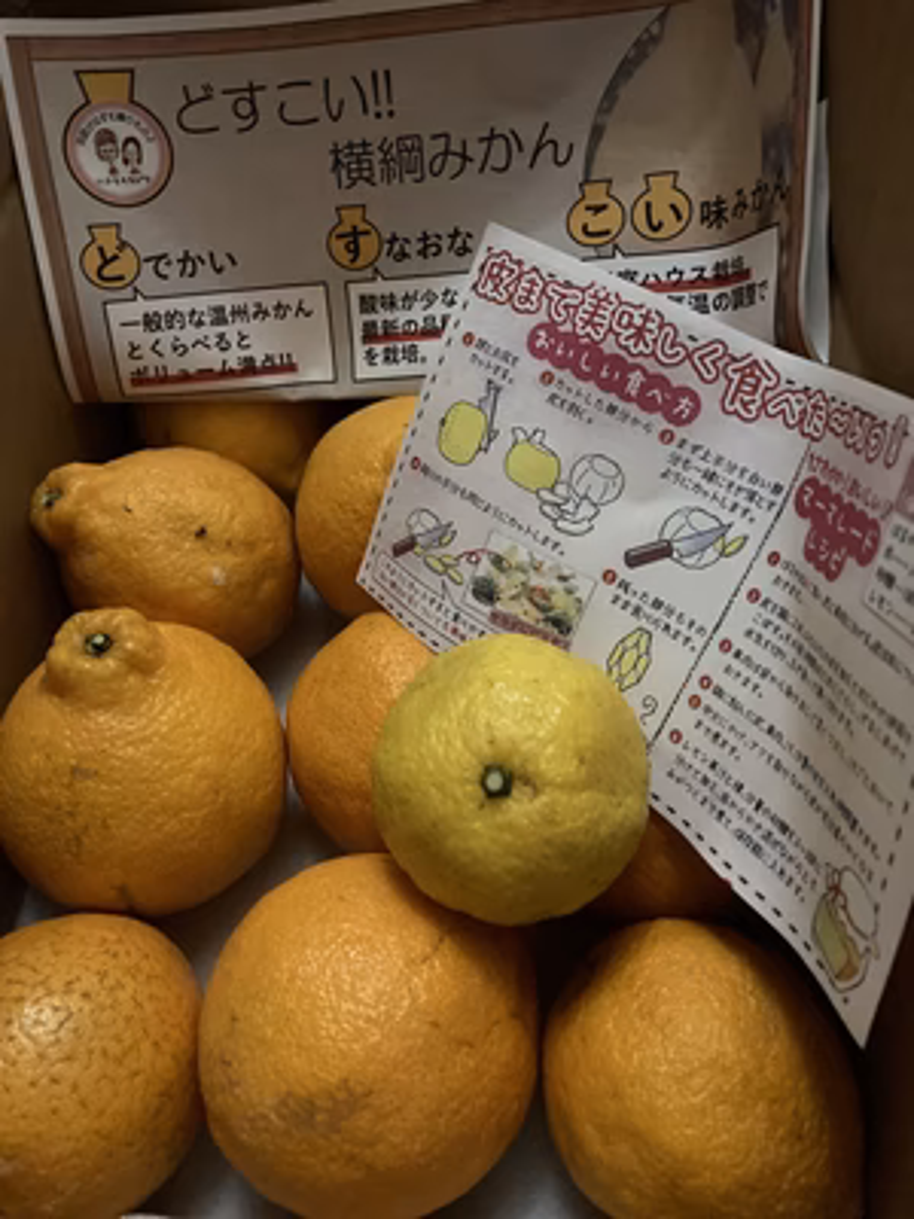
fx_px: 986
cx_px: 457
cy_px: 610
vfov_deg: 63.4
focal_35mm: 28
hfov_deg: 49.7
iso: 640
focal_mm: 3.99
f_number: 1.8
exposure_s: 1/21
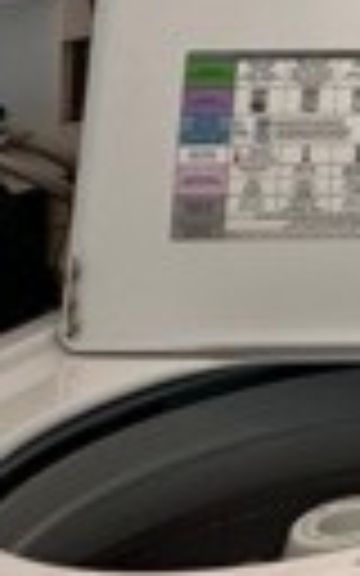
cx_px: 882
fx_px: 1162
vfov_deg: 25.9
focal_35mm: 74
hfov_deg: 13.0
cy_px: -50
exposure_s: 1/120
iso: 250
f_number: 2.2
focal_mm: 2.22
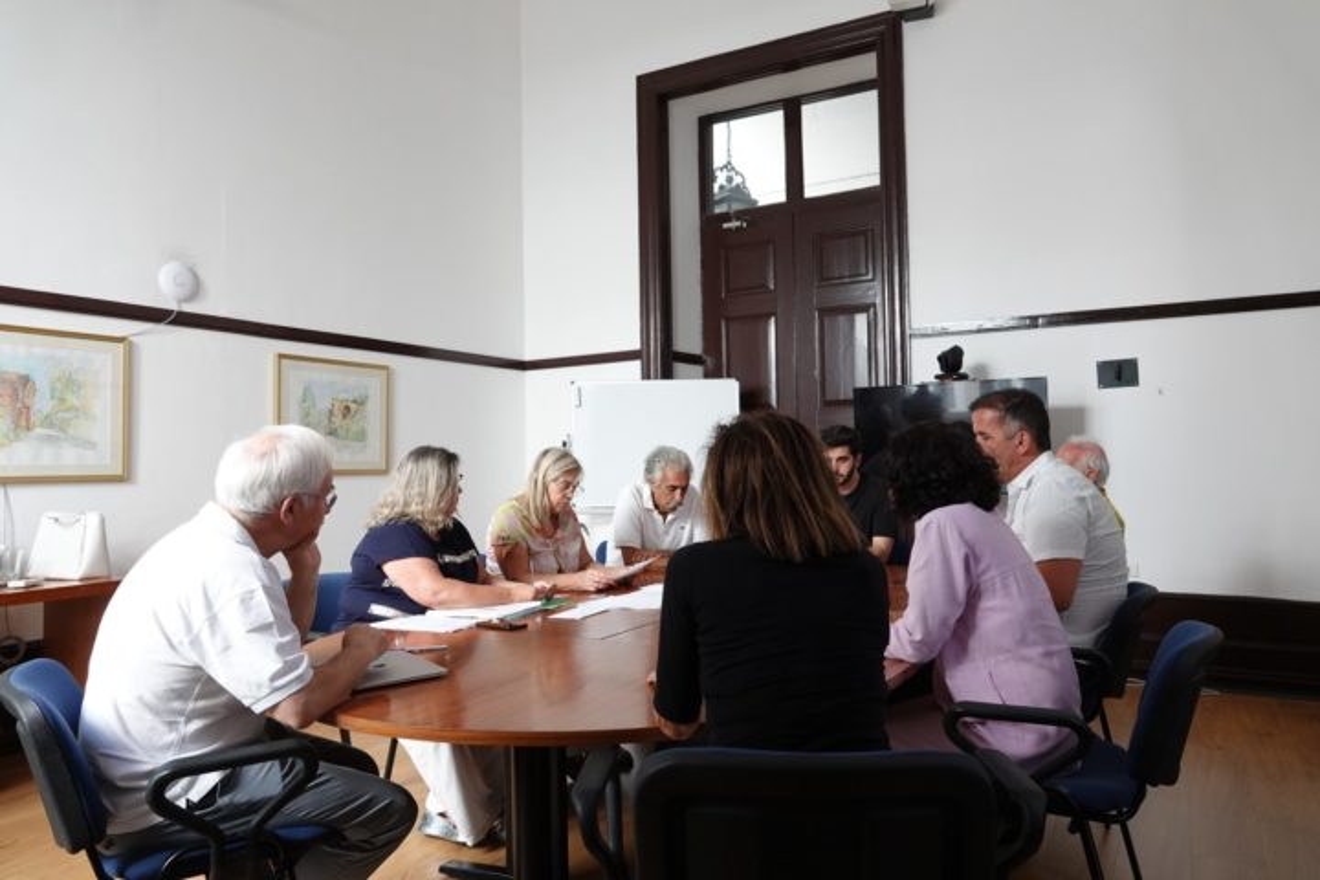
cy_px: 440
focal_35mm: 24
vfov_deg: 53.1
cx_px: 660
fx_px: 880
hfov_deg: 73.7
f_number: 2.4
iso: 500
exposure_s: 1/125
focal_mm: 8.8
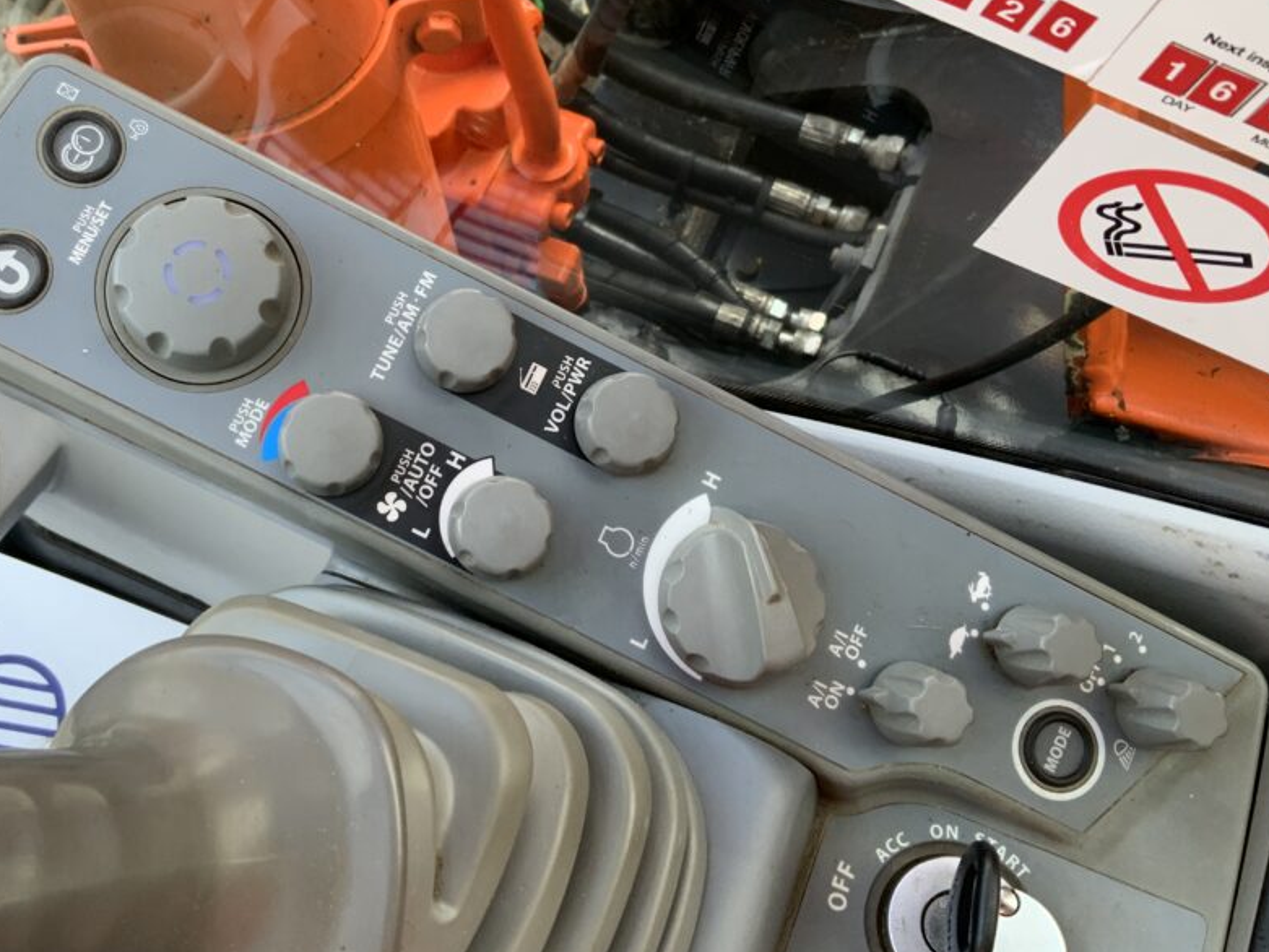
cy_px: 372
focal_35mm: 38
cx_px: 512
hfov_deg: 48.7
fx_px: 1393
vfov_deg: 37.6
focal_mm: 3
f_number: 1.8
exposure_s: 1/122
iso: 50
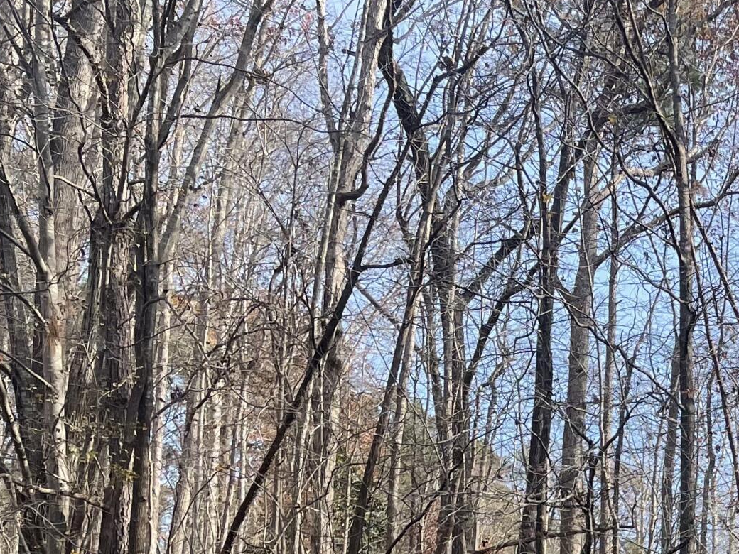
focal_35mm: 75
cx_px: 989
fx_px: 1601
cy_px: 747
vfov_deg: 18.1
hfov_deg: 22.8
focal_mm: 4.2
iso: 32
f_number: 1.6
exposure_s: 1/882
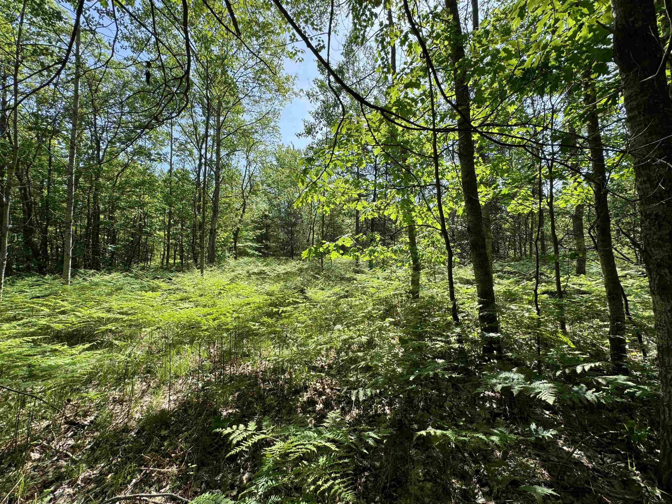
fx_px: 272
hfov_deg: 102.1
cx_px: 336
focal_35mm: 14
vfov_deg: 85.7
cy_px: 252
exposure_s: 1/700
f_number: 2.2
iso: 50
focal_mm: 2.22
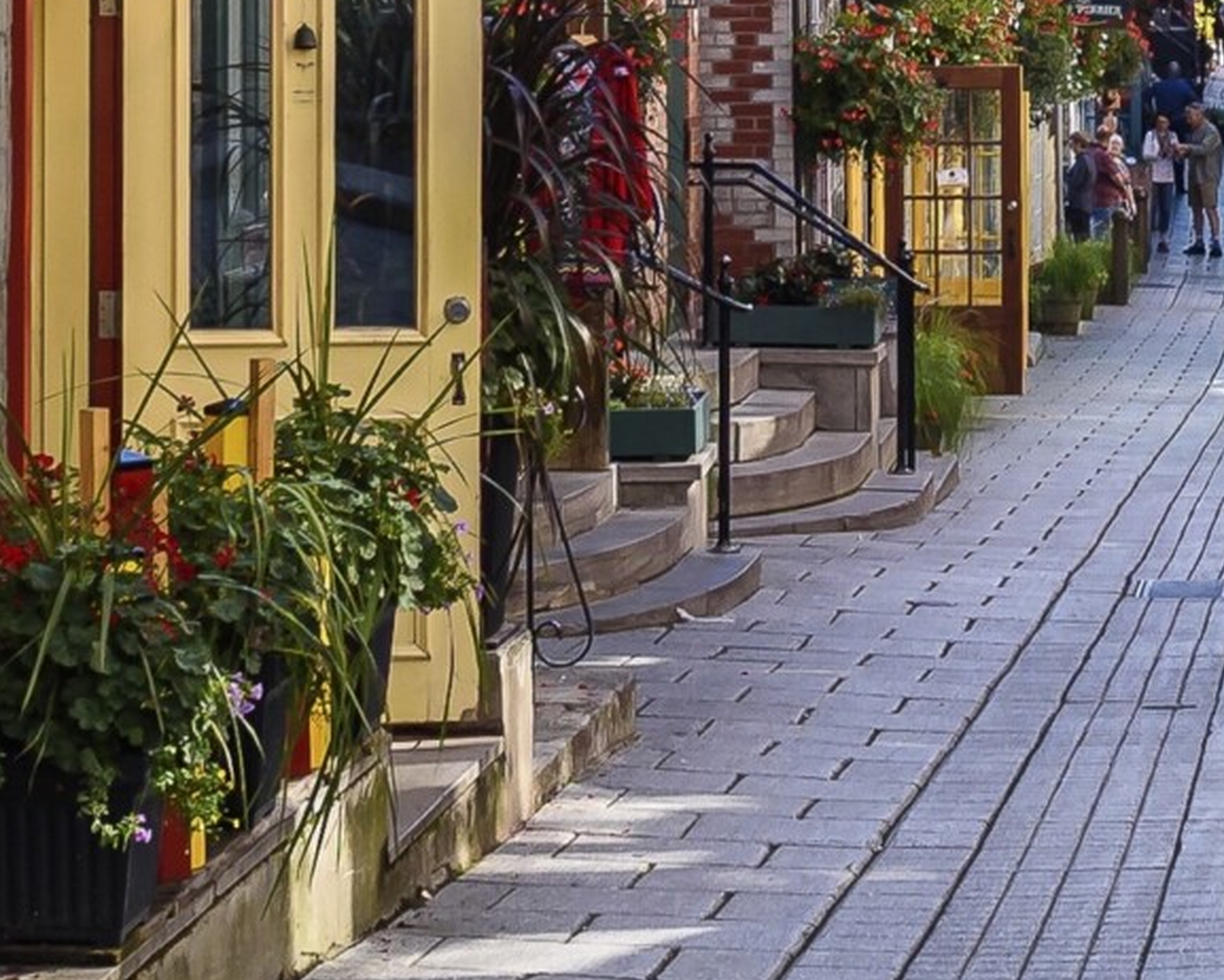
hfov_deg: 12.7
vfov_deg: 10.1
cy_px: -263
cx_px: 1209
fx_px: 5436
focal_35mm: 150
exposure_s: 1/320
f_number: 5.6
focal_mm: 24
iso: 200
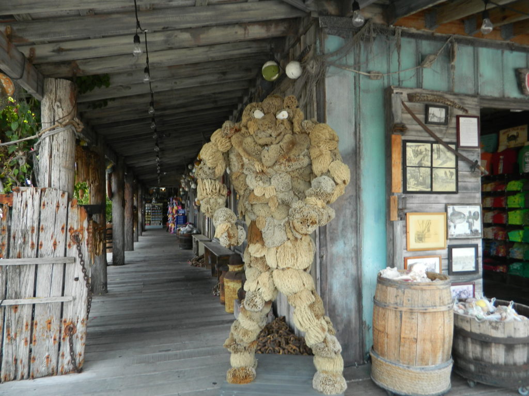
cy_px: 198
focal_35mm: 25
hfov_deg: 69.4
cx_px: 264
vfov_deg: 54.9
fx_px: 382
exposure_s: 1/100
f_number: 3.1
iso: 80
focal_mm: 4.5
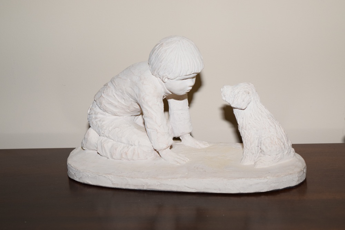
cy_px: 115
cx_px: 172
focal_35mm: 82
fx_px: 791
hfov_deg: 24.6
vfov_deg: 16.6
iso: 560
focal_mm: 55
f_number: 5.6
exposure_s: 1/60
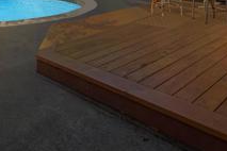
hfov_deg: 46.0
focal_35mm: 42
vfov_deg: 27.5
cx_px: 85
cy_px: -37
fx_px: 265
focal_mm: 14
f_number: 7.1
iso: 100
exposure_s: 1/80
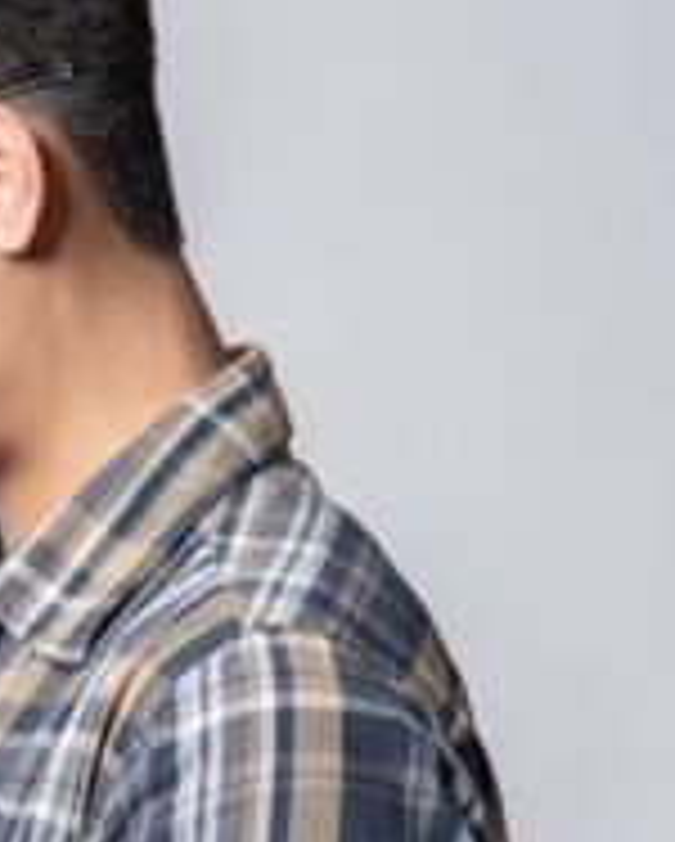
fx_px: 8152
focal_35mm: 327
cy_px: 928
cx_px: -936
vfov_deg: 5.9
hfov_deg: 4.6
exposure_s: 1/200
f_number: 5.6
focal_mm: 85
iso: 100
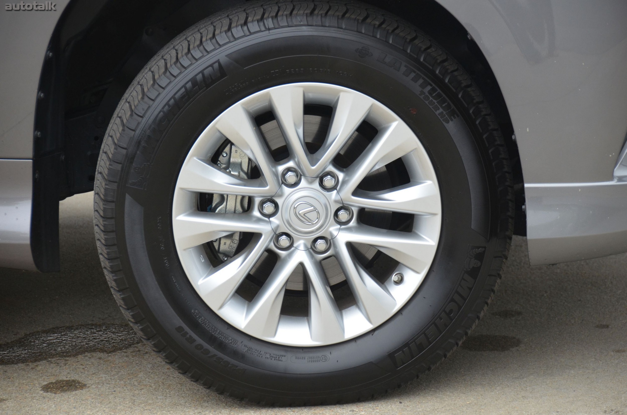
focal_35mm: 158
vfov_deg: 8.7
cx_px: 314
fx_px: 2738
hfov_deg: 13.1
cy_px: 208
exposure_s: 1/1000
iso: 720
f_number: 5.3
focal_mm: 105
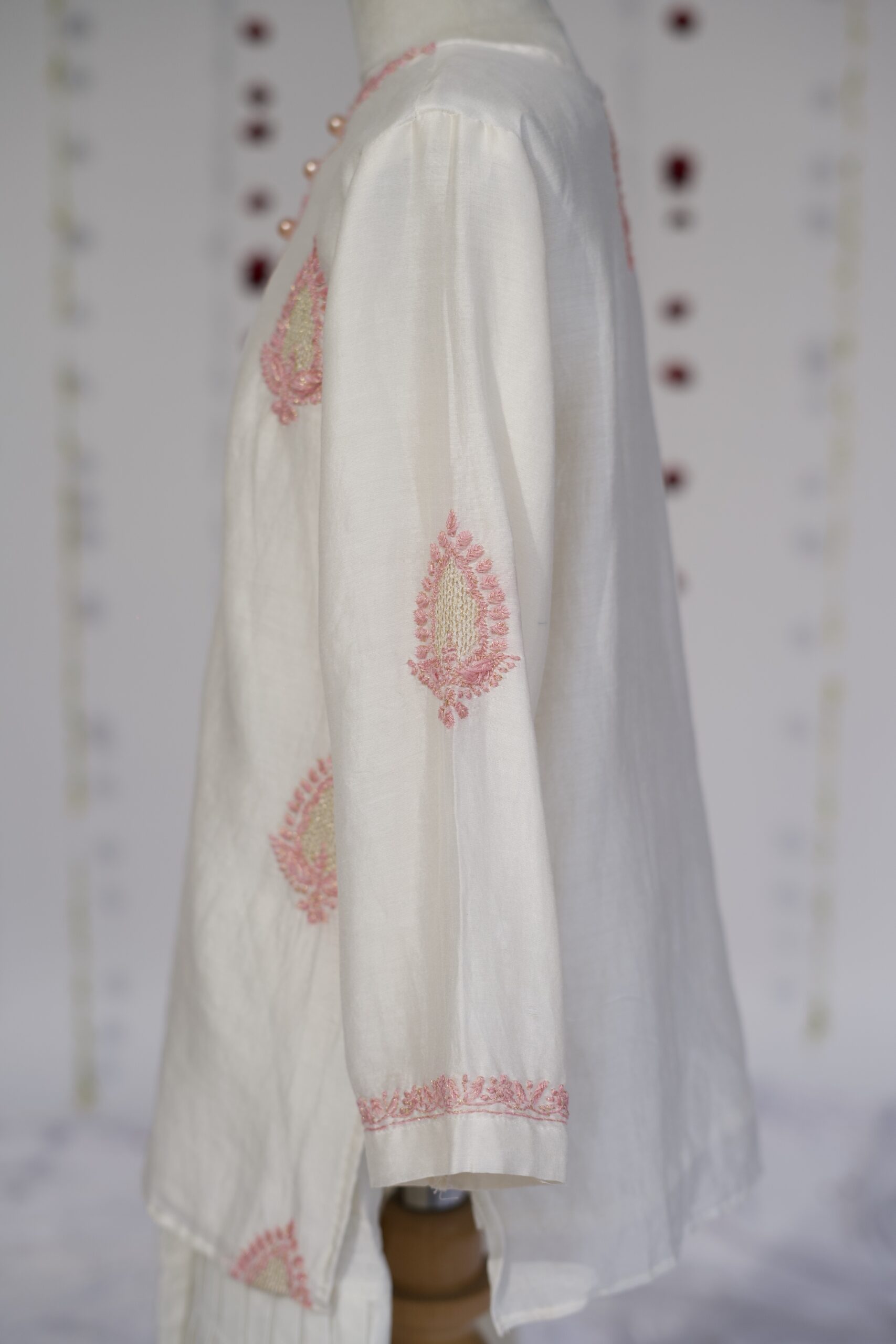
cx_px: 448
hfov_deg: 27.0
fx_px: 1866
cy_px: 672
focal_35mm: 50
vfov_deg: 39.6
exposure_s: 1/250
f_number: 2.8
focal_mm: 50
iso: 250
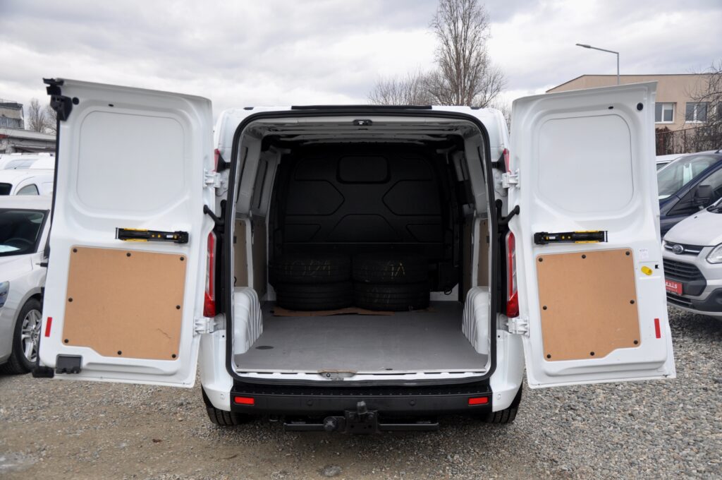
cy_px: 240
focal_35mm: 38
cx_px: 361
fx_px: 751
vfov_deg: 35.4
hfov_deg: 51.3
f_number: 4.5
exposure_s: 1/80
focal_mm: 25
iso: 500
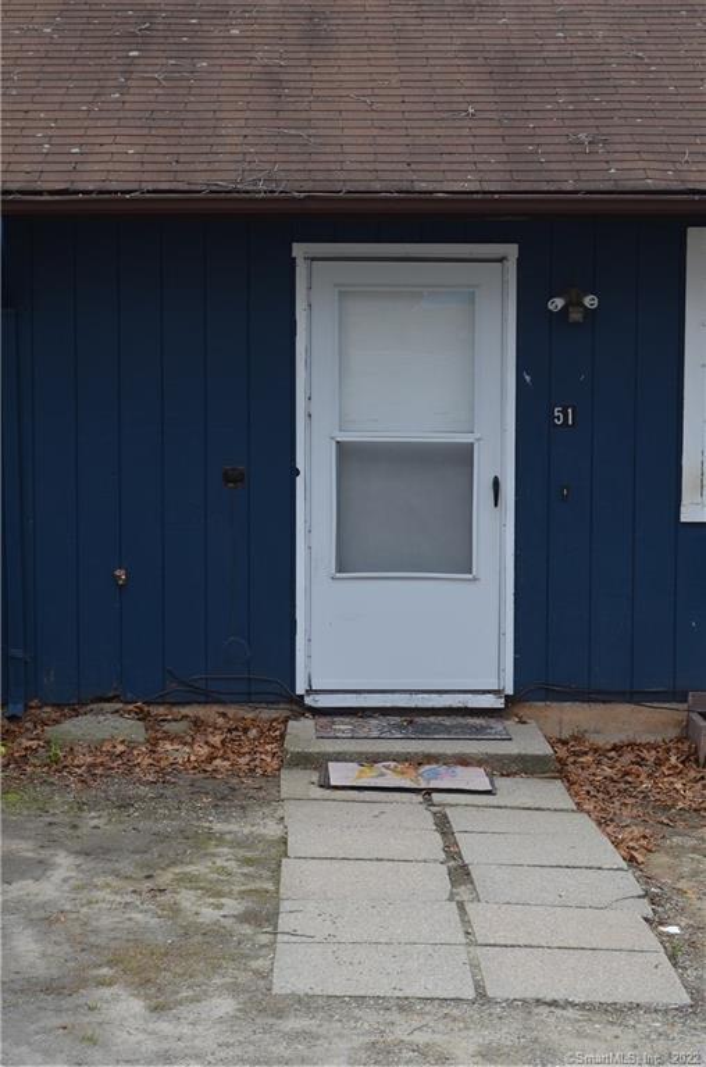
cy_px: 534
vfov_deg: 24.7
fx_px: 2440
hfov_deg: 16.5
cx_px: 353
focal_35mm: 82
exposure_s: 1/250
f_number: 8
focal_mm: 55
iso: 200
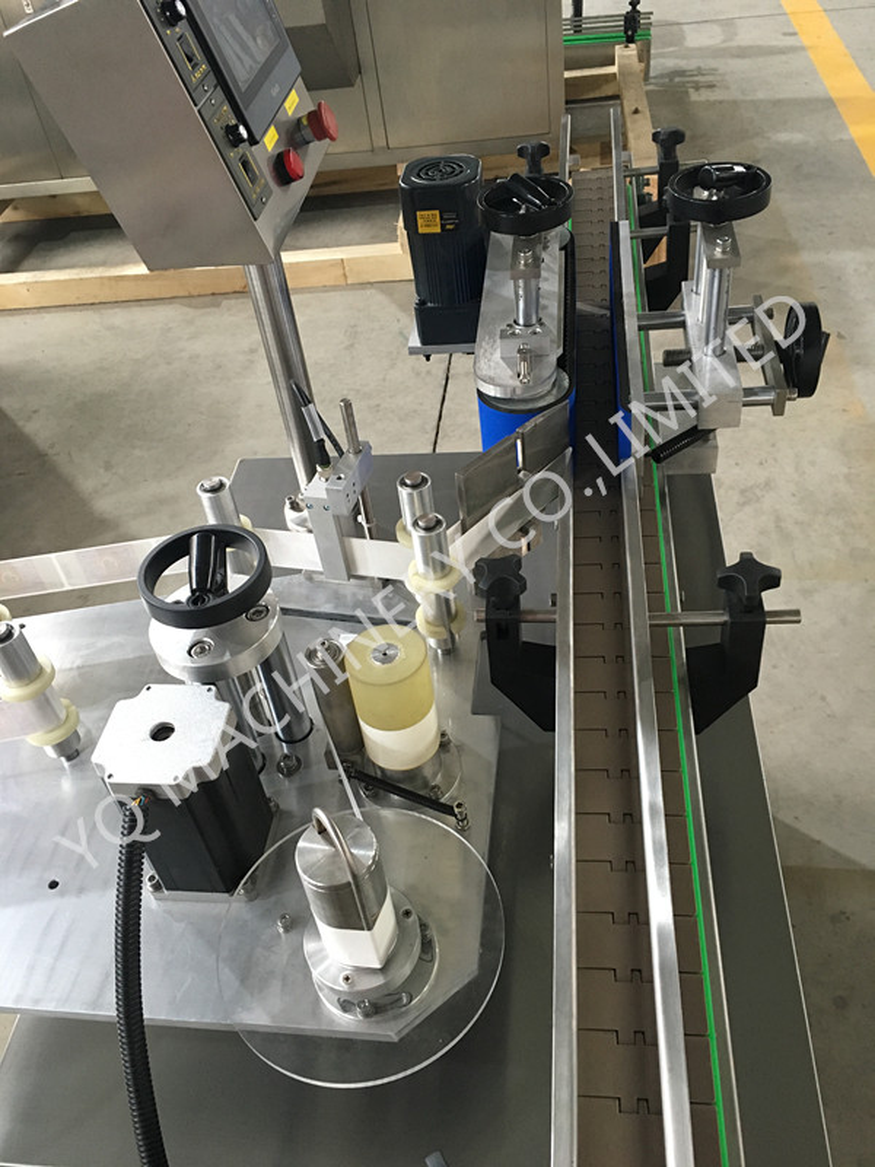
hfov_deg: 48.2
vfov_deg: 61.7
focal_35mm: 29
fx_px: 977
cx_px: 438
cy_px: 584
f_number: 2.2
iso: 160
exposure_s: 1/33
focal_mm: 4.15
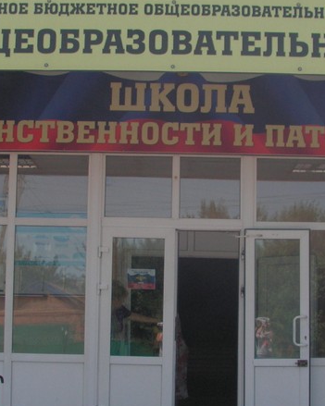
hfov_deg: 19.2
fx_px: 962
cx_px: 184
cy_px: 218
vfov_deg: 23.8
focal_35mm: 80
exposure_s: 1/400
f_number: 3.2
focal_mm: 6
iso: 50
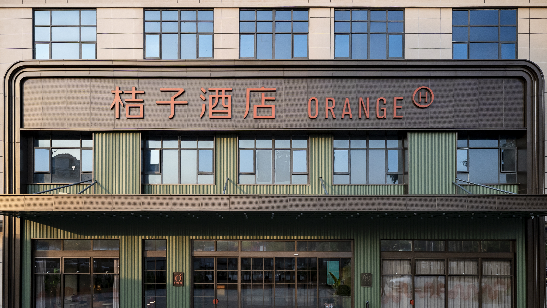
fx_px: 305
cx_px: 274
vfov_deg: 53.5
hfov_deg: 83.8
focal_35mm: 21
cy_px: 165
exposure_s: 1/4000
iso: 1250
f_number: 3.2
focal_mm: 20
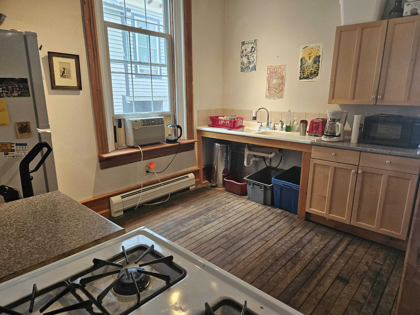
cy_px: 158
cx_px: 210
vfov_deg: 58.9
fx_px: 279
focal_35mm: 23
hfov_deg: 73.9
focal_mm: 5.4
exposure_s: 1/120
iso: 200
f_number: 1.8
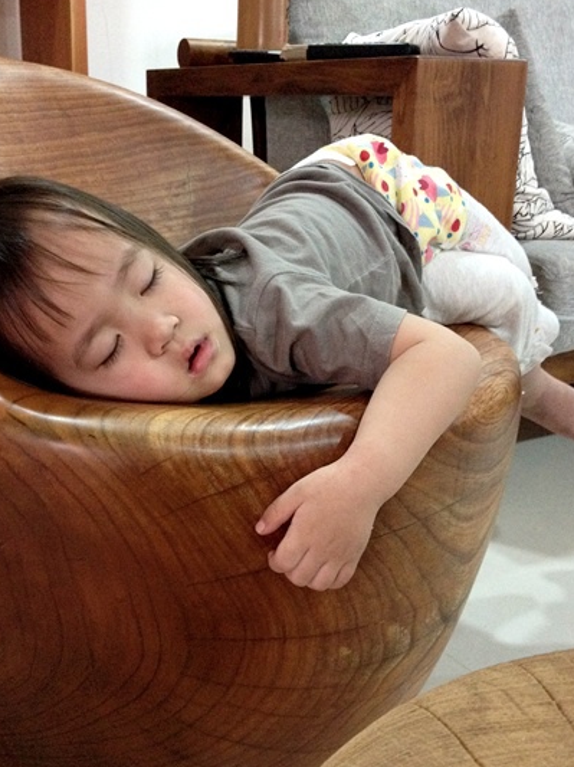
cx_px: 255
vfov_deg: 41.2
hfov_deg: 31.5
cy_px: 430
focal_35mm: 46
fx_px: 1018
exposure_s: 1/15
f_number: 2.4
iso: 400
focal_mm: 4.28
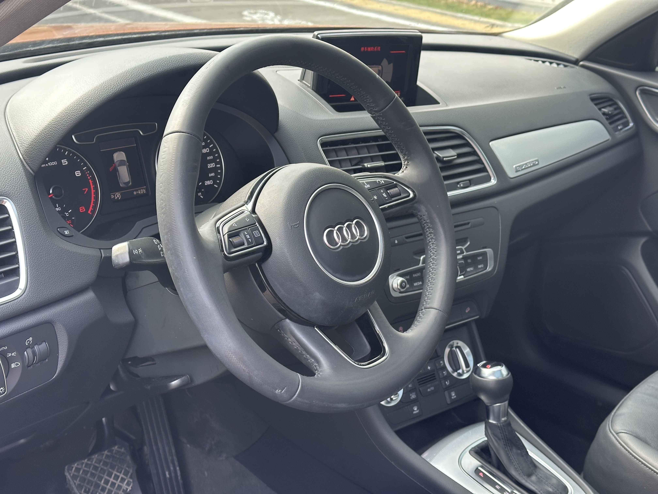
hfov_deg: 39.7
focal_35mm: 48
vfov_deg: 30.3
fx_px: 912
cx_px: 329
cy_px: 247
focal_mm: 6.86
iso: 64
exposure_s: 1/121
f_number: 1.78
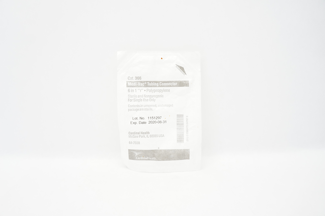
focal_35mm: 27
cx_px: 162
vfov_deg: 47.8
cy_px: 108
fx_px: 243
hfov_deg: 67.4
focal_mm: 18
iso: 800
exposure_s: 1/80
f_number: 5
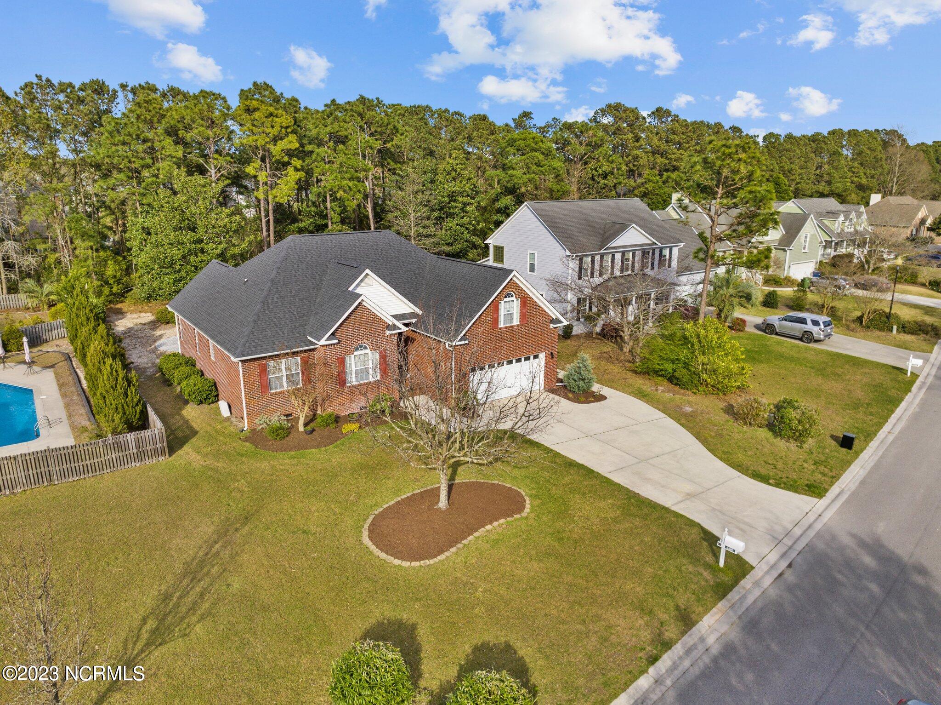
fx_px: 652
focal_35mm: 24
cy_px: 352
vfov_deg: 56.8
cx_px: 470
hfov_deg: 71.6
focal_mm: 12.29
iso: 140
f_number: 2.8
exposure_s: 1/2000
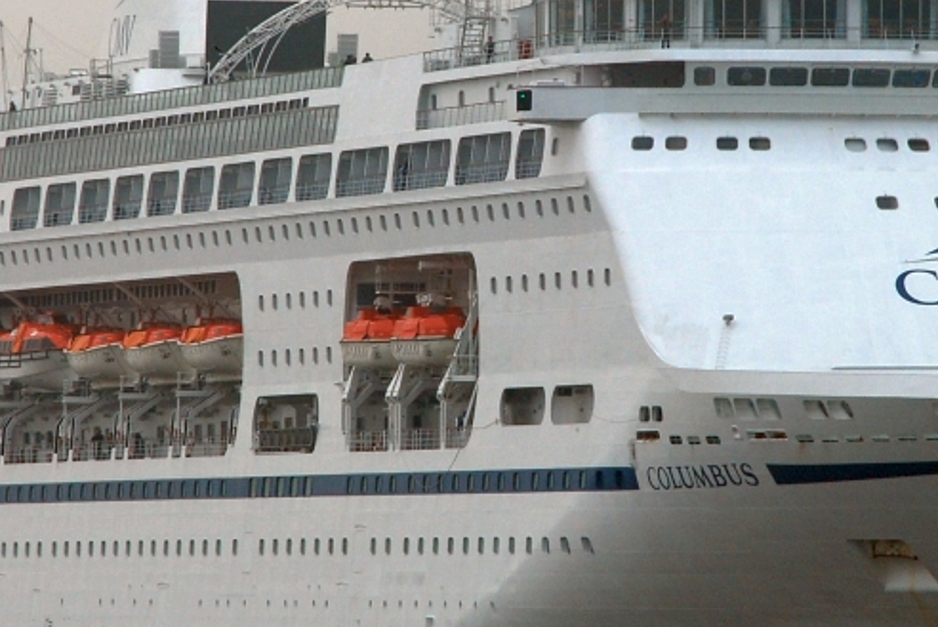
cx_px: 536
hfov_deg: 4.9
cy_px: 193
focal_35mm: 421
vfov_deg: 3.3
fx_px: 10980
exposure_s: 1/160
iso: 200
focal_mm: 135
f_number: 10
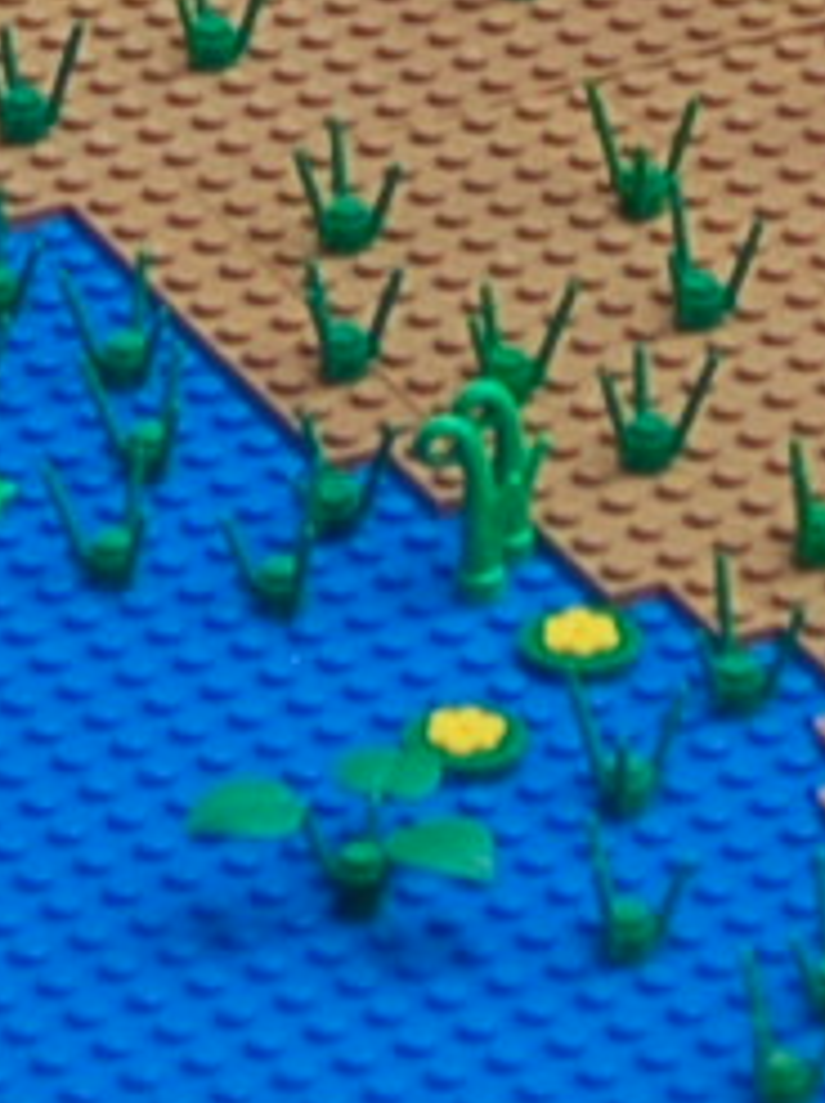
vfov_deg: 5.3
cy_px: -968
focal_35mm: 370
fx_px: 11778
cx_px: 359
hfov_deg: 4.0
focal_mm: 28
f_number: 3.5
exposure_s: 1/50
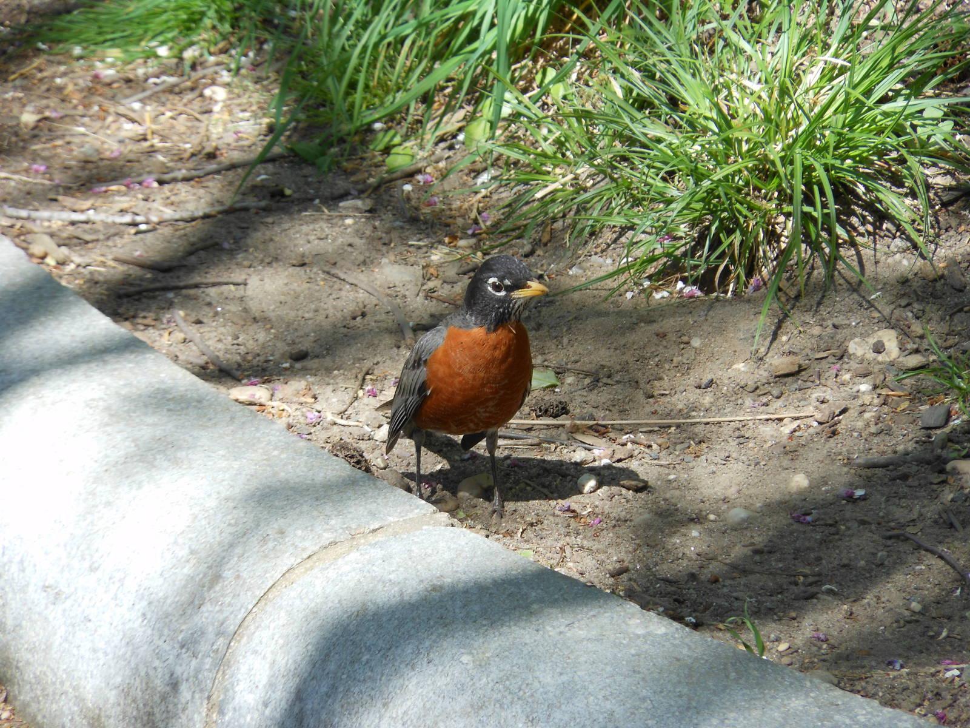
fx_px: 5492
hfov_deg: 10.1
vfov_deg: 7.6
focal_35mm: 196
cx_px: 485
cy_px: 364
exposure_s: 1/125
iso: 80
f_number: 5.6
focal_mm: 35
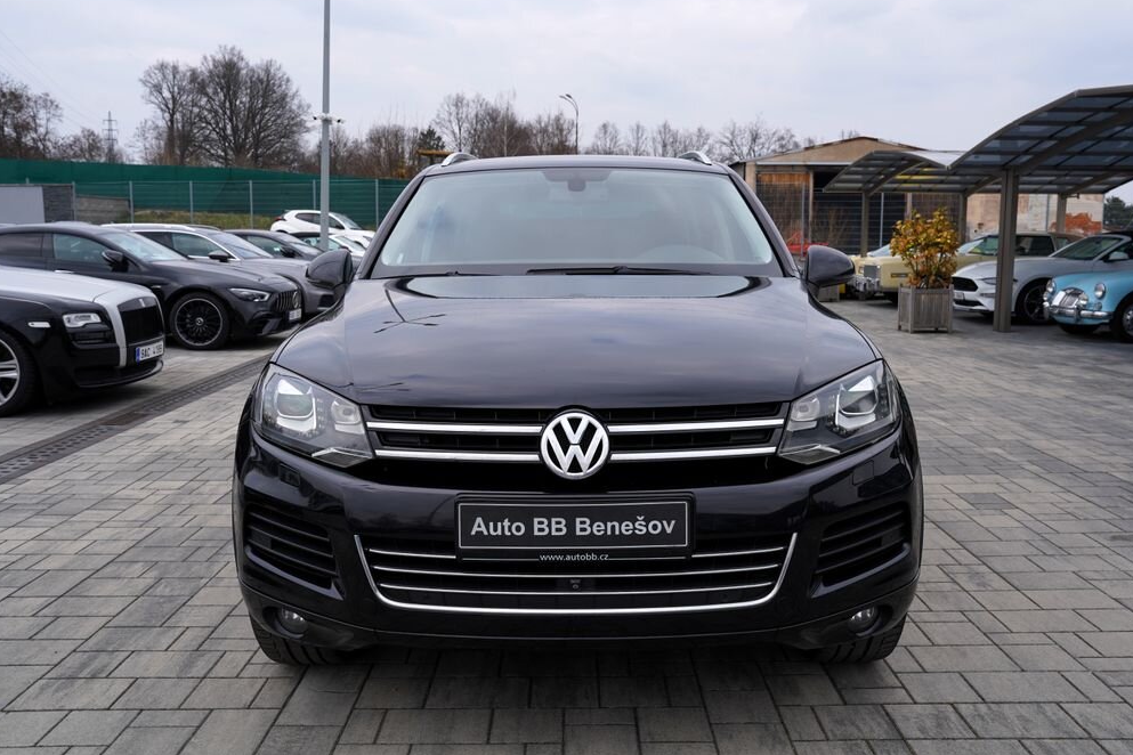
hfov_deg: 60.3
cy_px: 375
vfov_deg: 42.3
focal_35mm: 31
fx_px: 976
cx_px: 573
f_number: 7.1
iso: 100
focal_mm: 30
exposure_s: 1/200
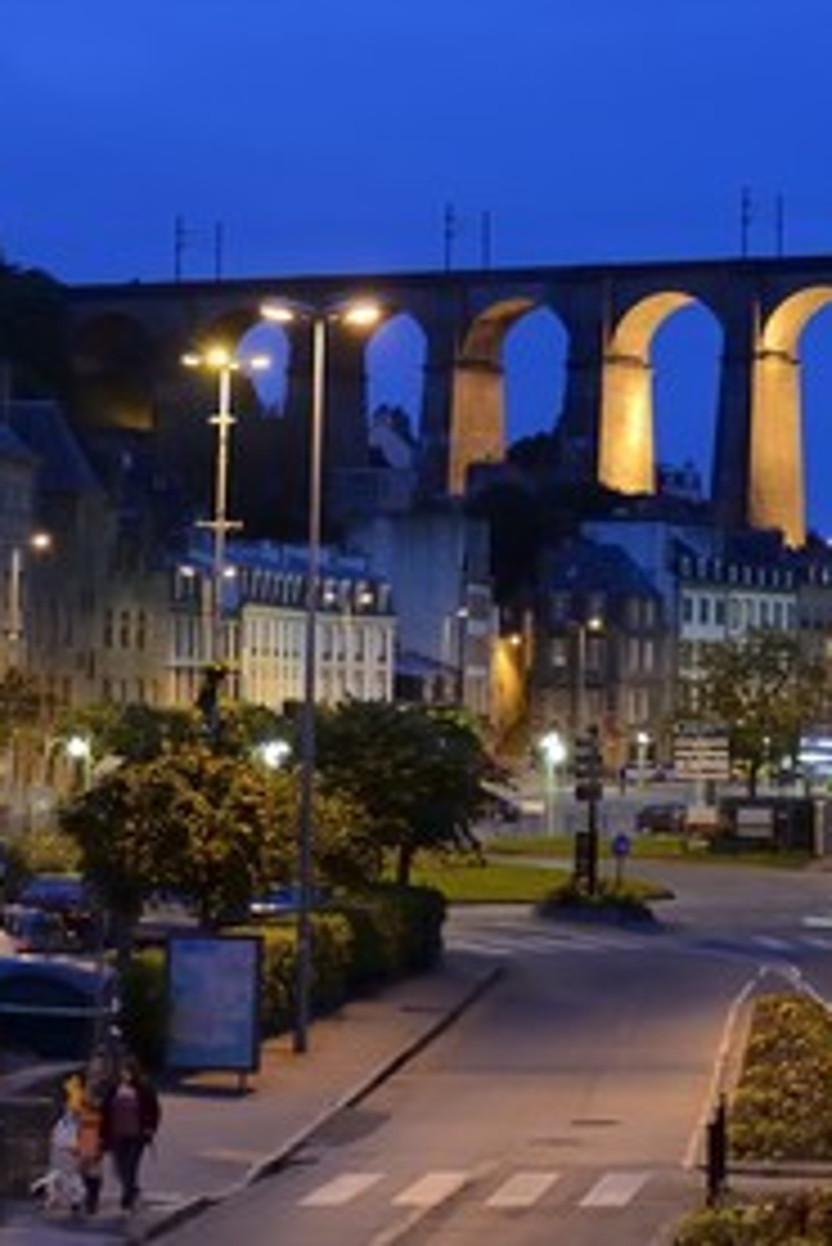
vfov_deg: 19.3
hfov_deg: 12.9
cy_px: 625
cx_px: 616
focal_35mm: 106
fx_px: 3670
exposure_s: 1/8
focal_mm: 70
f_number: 4
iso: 1600
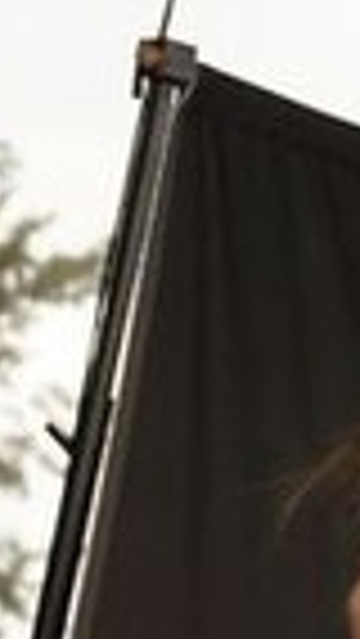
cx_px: 765
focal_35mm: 504
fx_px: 8543
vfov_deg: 4.3
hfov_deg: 2.4
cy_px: 603
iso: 100
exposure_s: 1/125
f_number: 6.3
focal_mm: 70
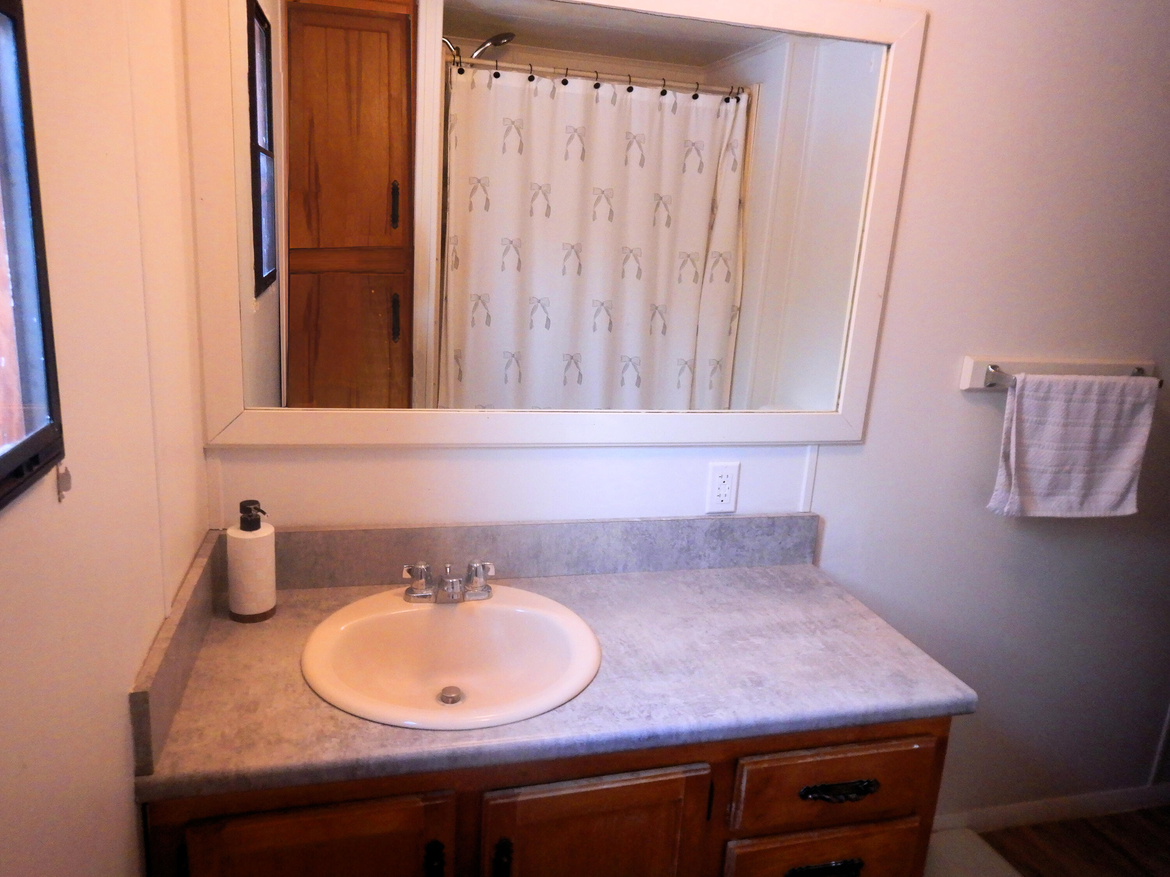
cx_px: 585
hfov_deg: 71.6
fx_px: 811
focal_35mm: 24
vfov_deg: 56.8
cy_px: 438
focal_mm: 4.3
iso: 400
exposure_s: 1/25
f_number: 2.8
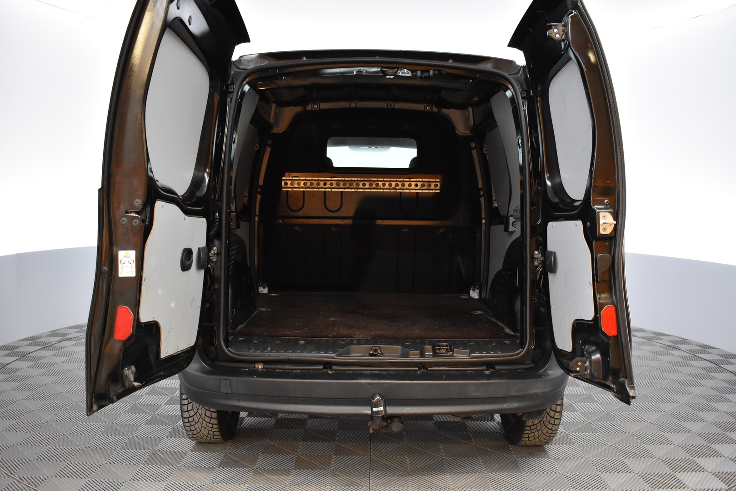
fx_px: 644
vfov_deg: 41.7
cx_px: 368
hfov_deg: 59.5
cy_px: 246
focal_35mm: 32
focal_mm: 21
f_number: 4.5
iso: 3200
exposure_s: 1/80
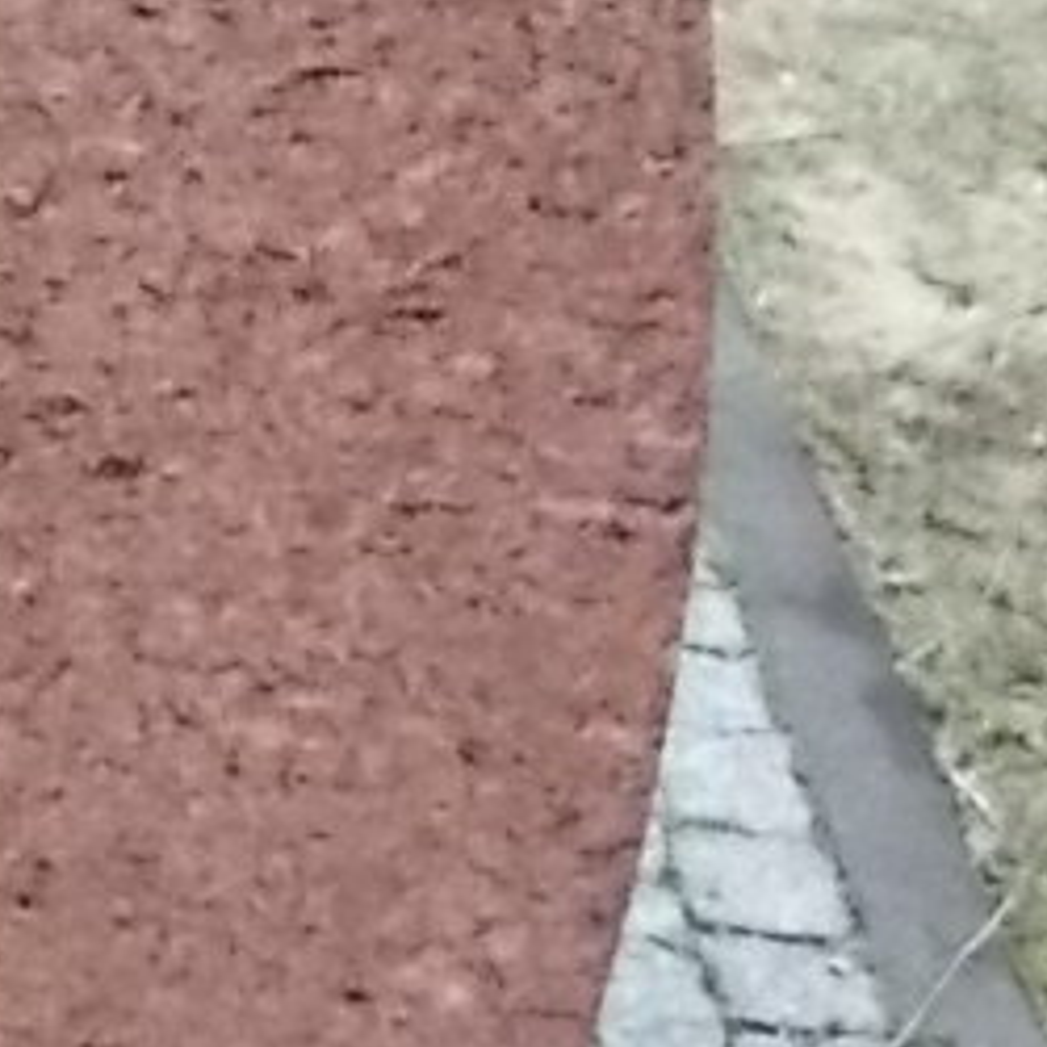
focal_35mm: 147
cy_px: -385
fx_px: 5030
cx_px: -1269
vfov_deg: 11.5
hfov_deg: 10.6
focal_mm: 4.6
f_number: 3.2
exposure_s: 1/125
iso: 400
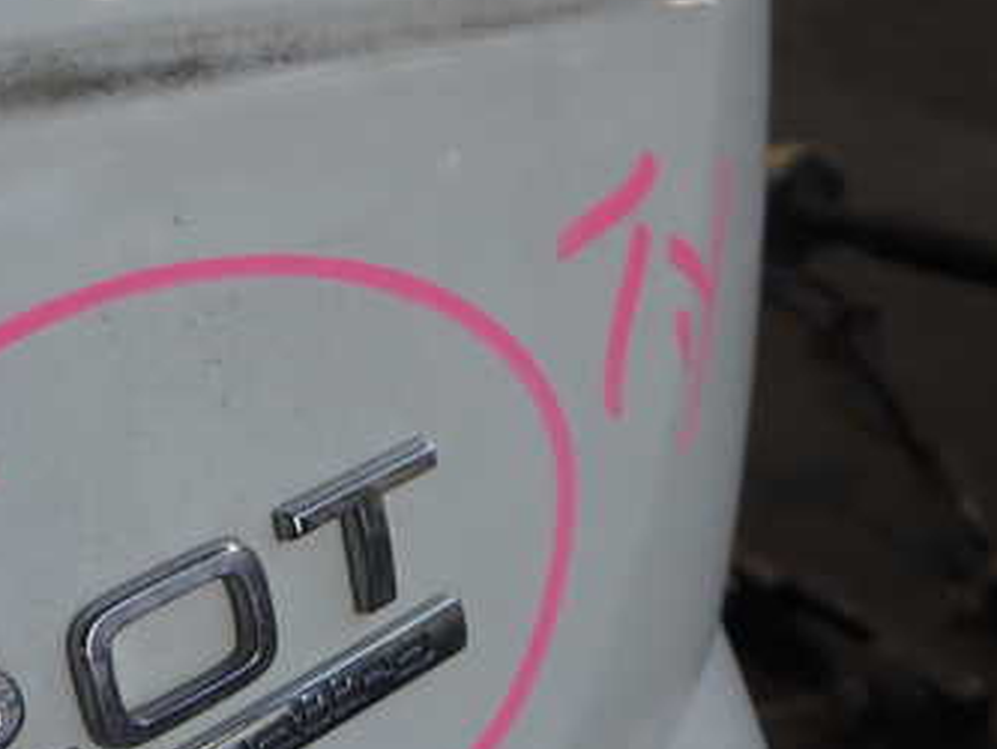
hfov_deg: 33.8
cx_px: 114
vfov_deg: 26.5
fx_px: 1556
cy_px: 602
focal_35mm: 54
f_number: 2.3
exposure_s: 1/60
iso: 100
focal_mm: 5.4
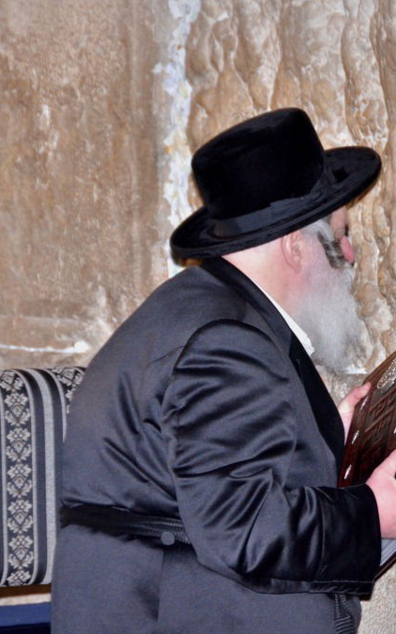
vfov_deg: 5.3
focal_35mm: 393
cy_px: 317
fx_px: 6792
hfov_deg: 3.3
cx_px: 343
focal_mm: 170
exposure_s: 1/125
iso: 1600
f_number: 5.6
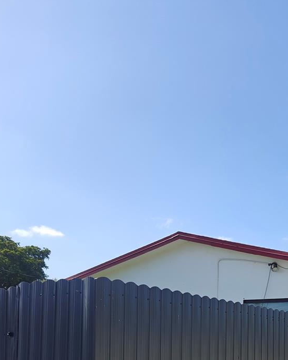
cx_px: 253
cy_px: 332
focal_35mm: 50
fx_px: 533
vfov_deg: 34.9
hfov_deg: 29.2
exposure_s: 1/830
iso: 50
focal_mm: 6.06
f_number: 1.6
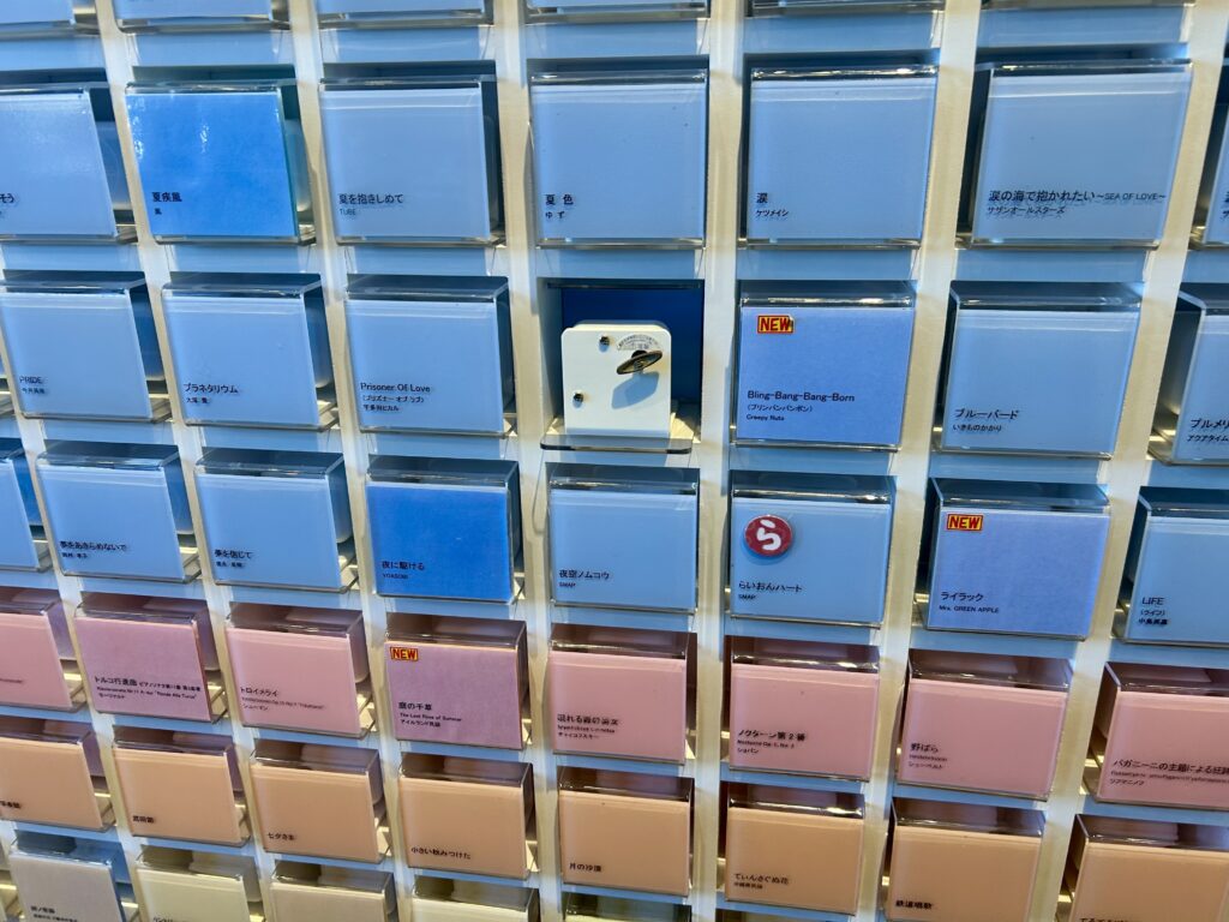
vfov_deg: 53.1
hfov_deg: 67.3
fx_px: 923
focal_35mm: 26
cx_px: 614
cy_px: 461
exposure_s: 1/120
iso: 64
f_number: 1.5
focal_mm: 5.7
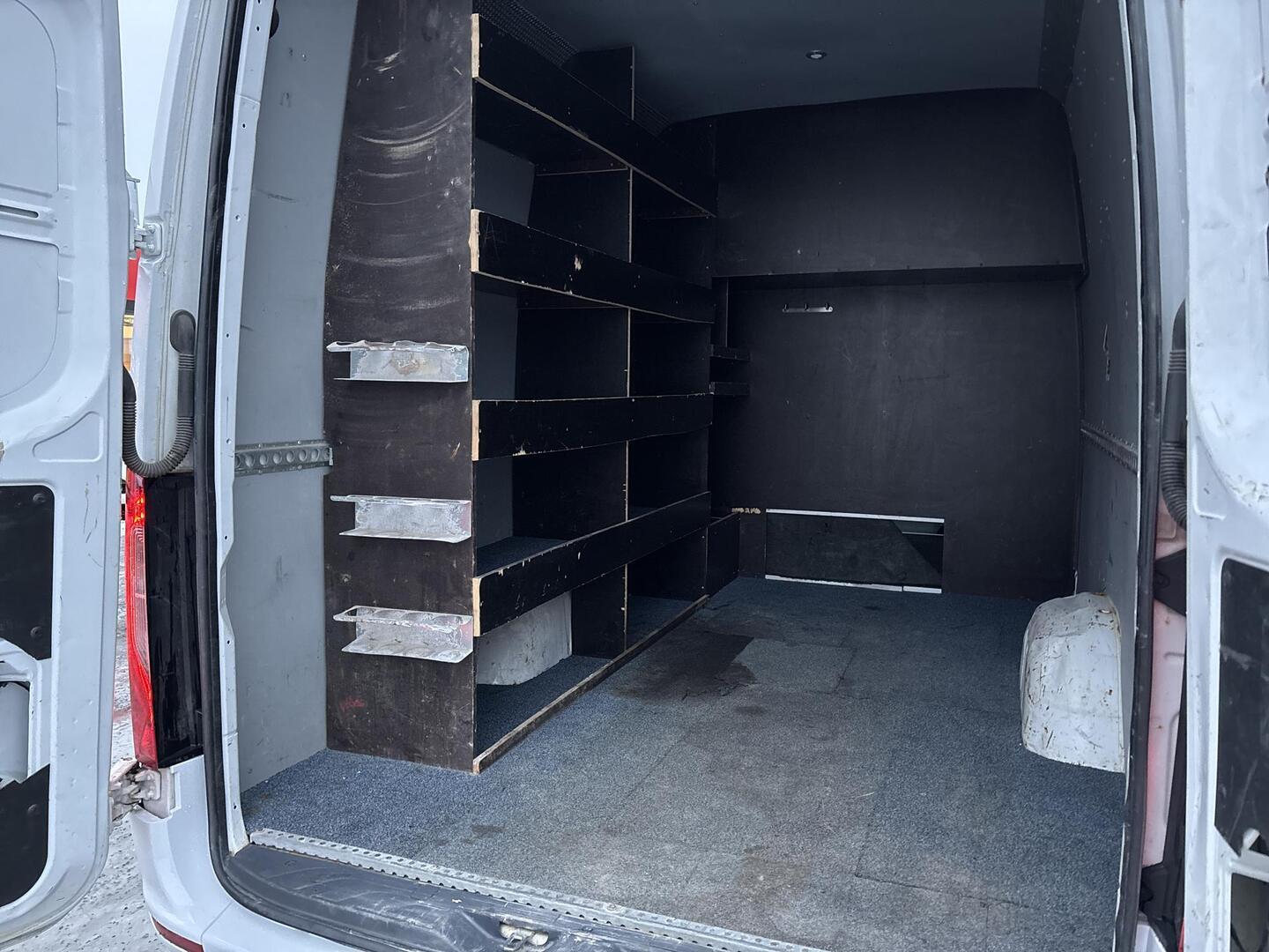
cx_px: 634
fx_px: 953
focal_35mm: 26
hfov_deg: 67.3
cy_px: 476
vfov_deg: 53.1
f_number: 1.6
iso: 640
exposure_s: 1/30
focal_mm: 5.96
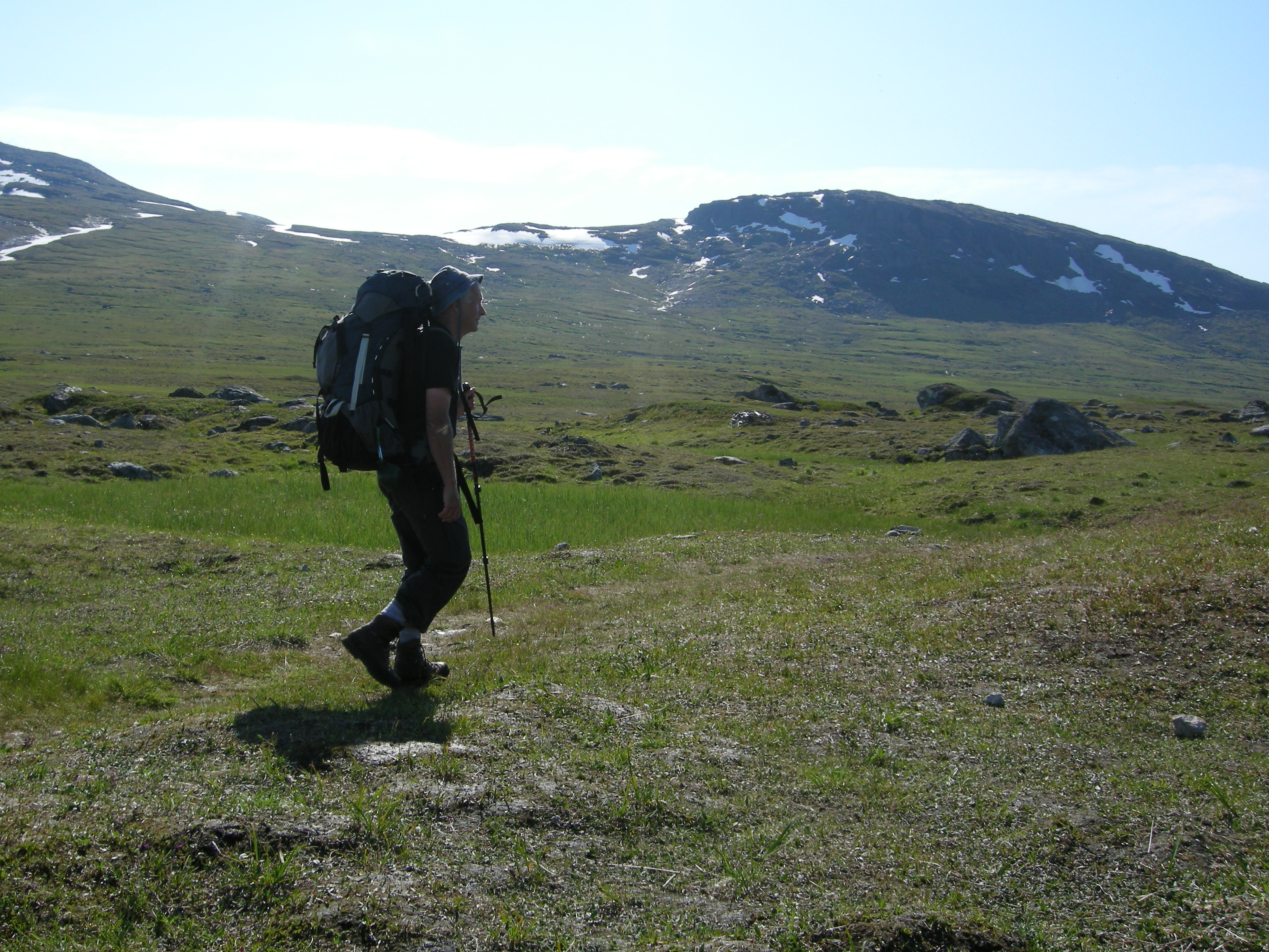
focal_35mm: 42
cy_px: 463
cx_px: 543
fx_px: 1540
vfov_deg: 34.3
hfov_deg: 44.7
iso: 64
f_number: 5.4
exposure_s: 1/331
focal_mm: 7.5
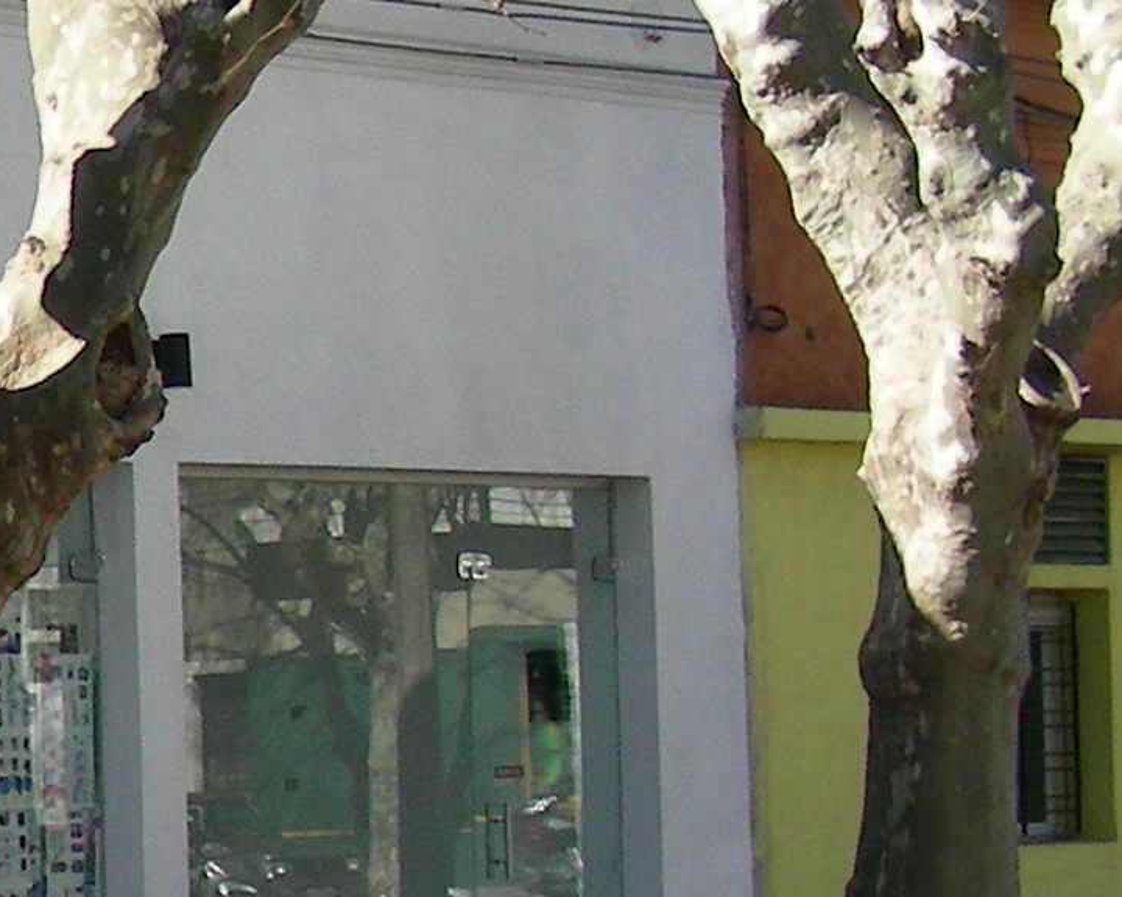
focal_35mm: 145
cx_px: -965
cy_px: 573
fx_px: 4815
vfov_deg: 10.6
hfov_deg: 12.1
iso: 50
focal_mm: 6.3
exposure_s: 1/250
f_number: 4
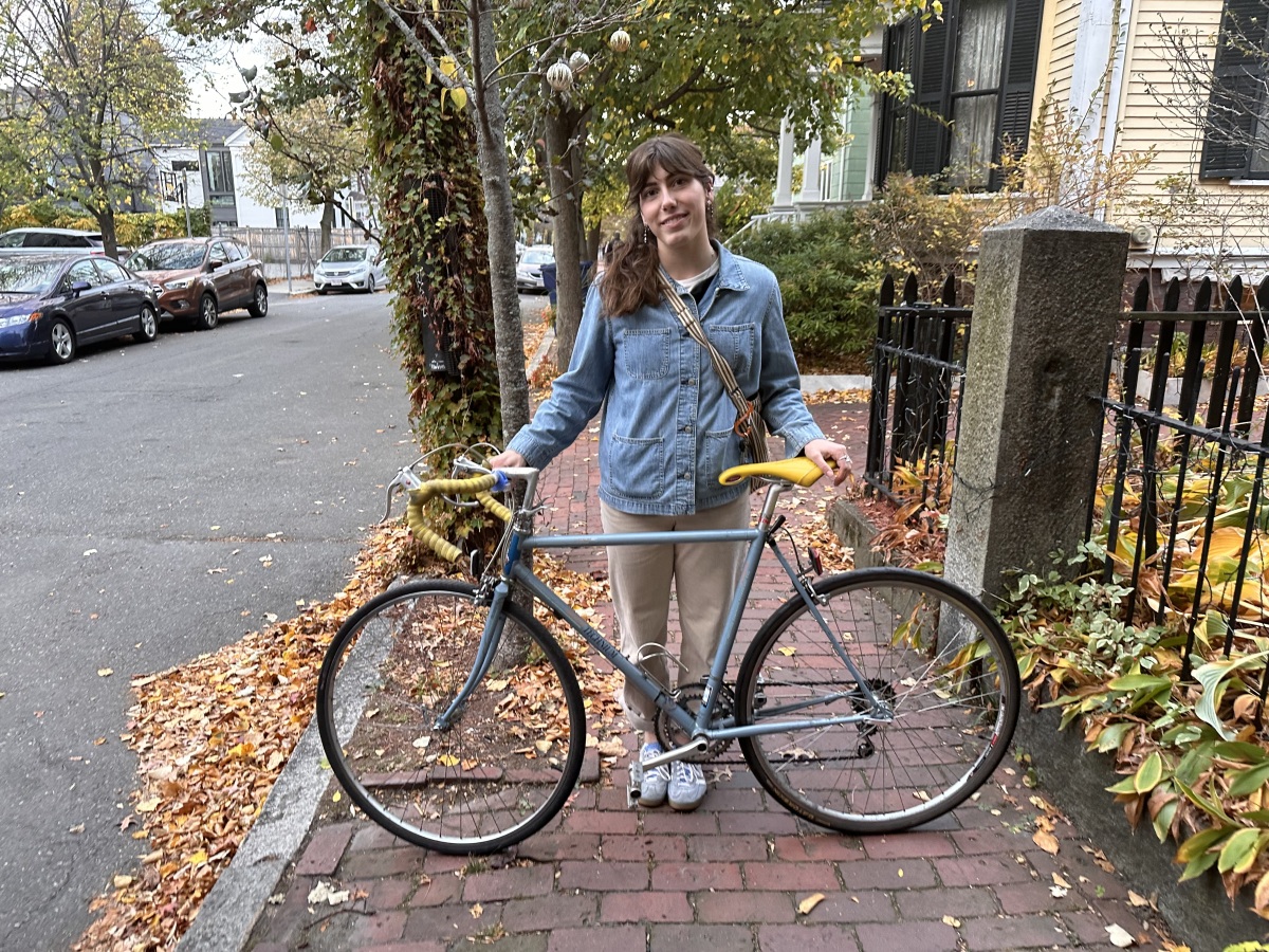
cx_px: 634
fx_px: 880
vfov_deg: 56.8
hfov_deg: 71.6
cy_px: 476
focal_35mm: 24
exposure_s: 1/77
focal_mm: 6.86
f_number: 1.78
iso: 250
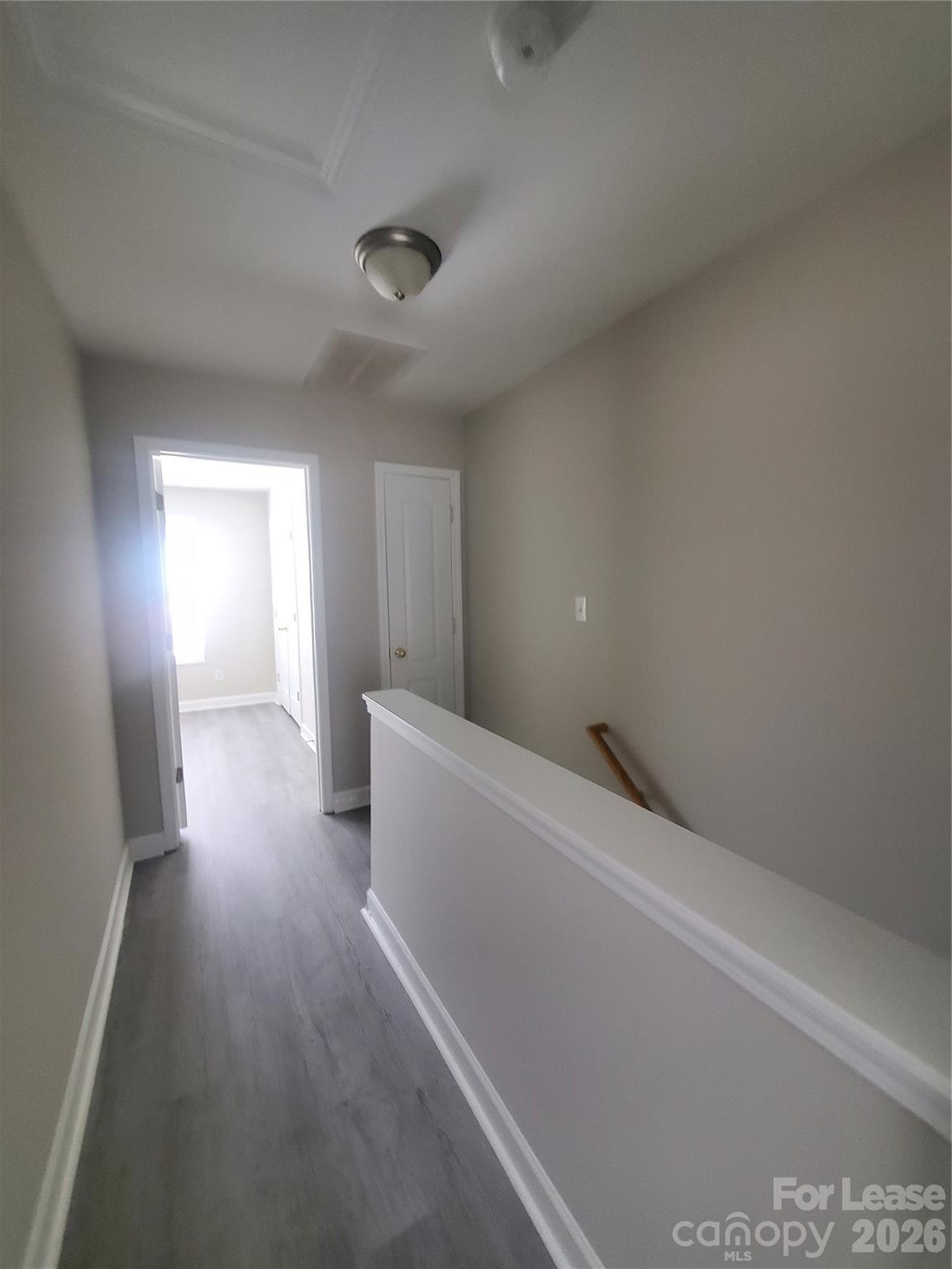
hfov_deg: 89.9
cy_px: 634
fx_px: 477
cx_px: 476
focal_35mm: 13
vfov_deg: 106.2
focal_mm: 1.8
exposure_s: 1/40
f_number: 2.2
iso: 500
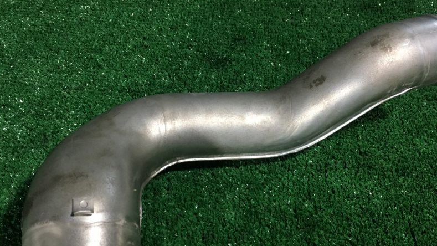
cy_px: 148
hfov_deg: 49.4
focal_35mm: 41
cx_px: 226
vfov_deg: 28.9
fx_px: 475
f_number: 2.2
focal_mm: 4.15
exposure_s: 1/30
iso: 125
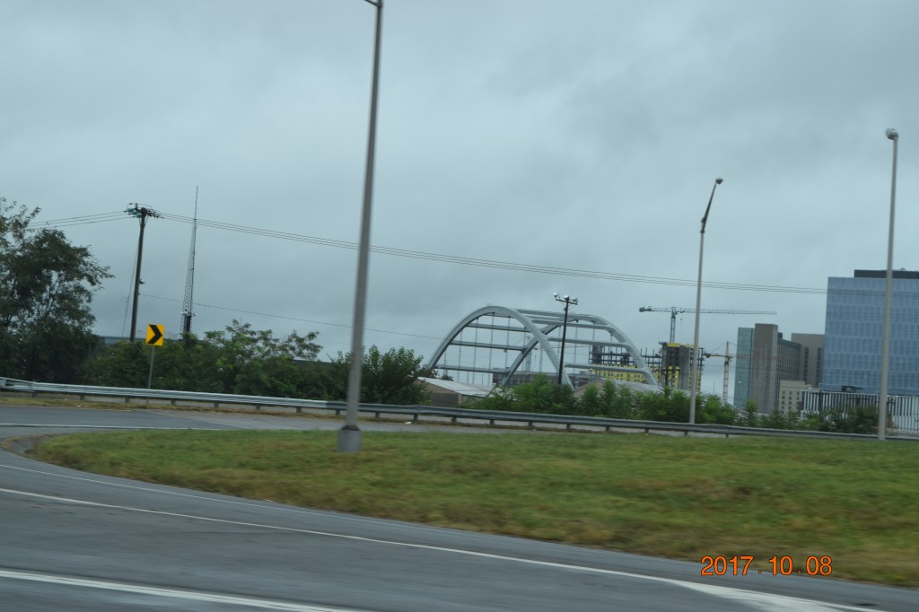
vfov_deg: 16.5
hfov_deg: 24.6
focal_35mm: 82
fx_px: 2105
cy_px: 306
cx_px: 460
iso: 200
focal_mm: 55
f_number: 9
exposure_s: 1/320
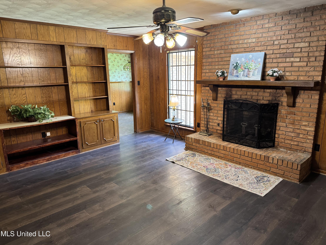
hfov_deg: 71.6
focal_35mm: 24
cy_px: 122
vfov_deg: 56.8
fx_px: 226
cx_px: 163
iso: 400
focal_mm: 6.76
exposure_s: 1/60
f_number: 1.78
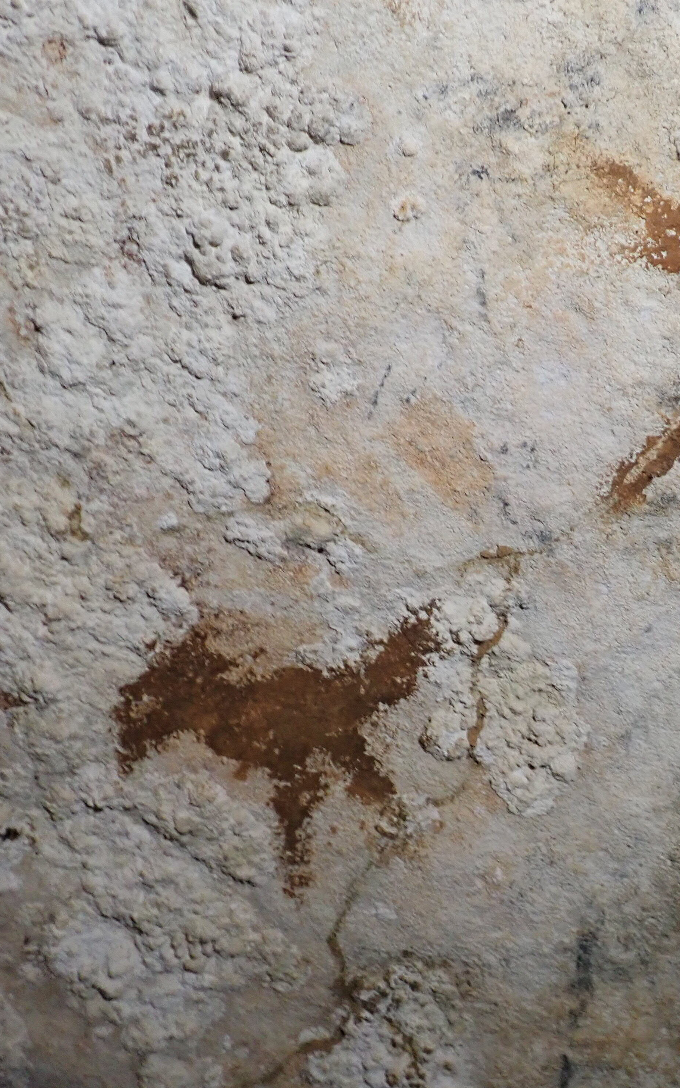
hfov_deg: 29.2
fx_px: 1275
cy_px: 540
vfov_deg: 46.2
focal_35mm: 43
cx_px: 550
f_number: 2.3
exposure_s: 1/30
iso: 320
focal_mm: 5.5
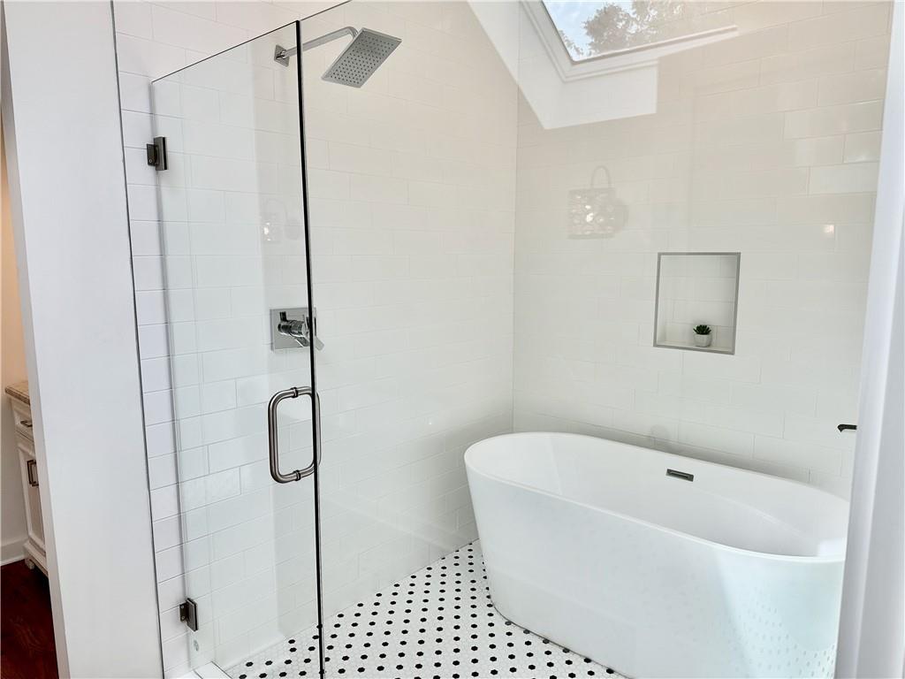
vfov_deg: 56.8
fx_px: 627
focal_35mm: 24
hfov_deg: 71.6
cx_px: 452
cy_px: 340
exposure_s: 1/857
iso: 80
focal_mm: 6.86
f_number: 1.78
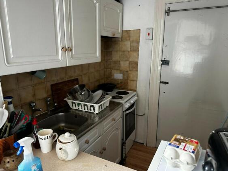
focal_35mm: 25
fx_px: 165
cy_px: 88
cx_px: 111
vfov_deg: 54.9
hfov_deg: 69.4
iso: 320
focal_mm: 6.86
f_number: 1.78
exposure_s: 1/60
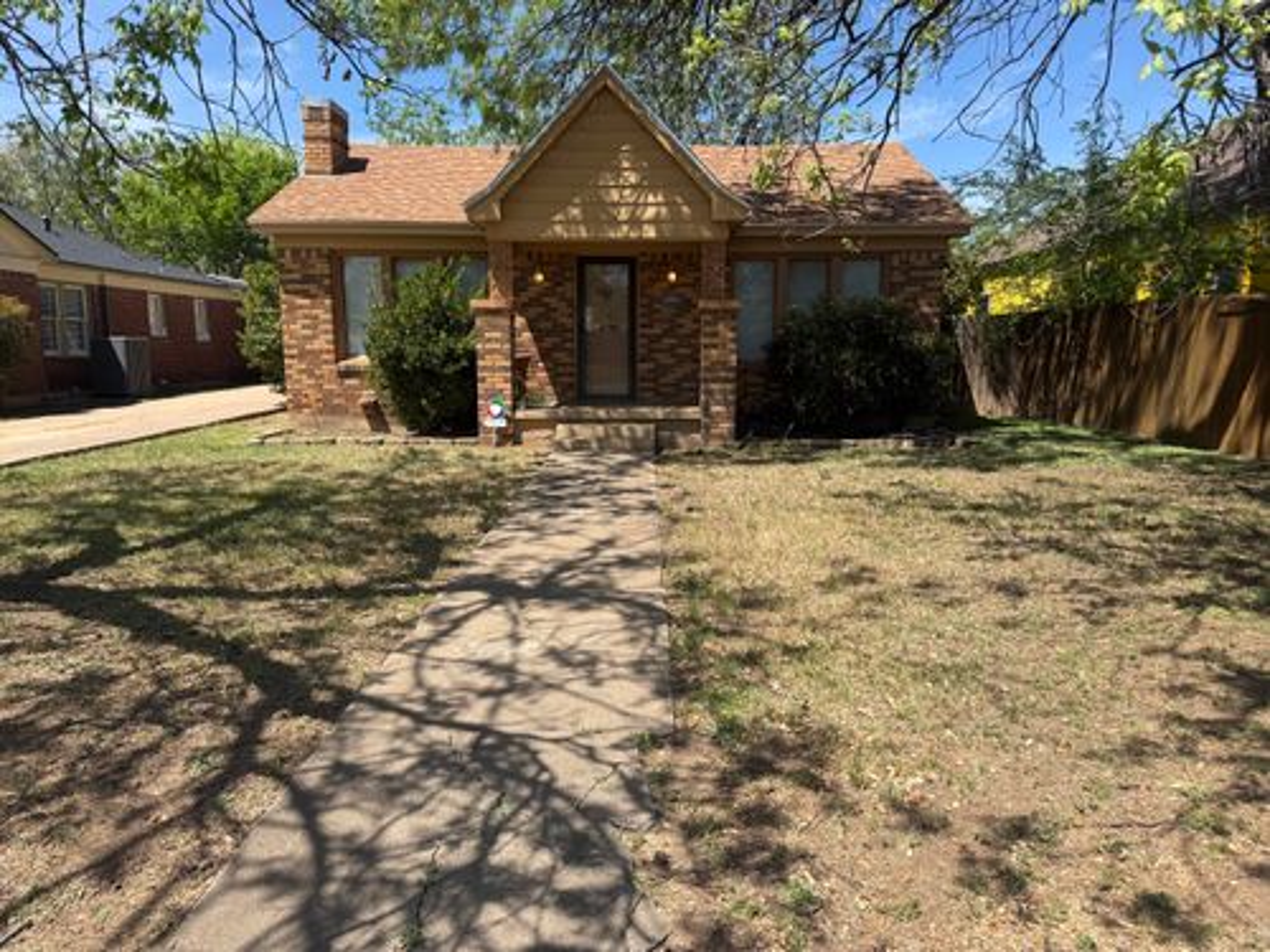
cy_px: 476
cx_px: 635
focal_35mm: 24
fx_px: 881
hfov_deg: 71.6
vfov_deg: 56.8
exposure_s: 1/3145
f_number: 1.78
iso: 80
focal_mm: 6.76
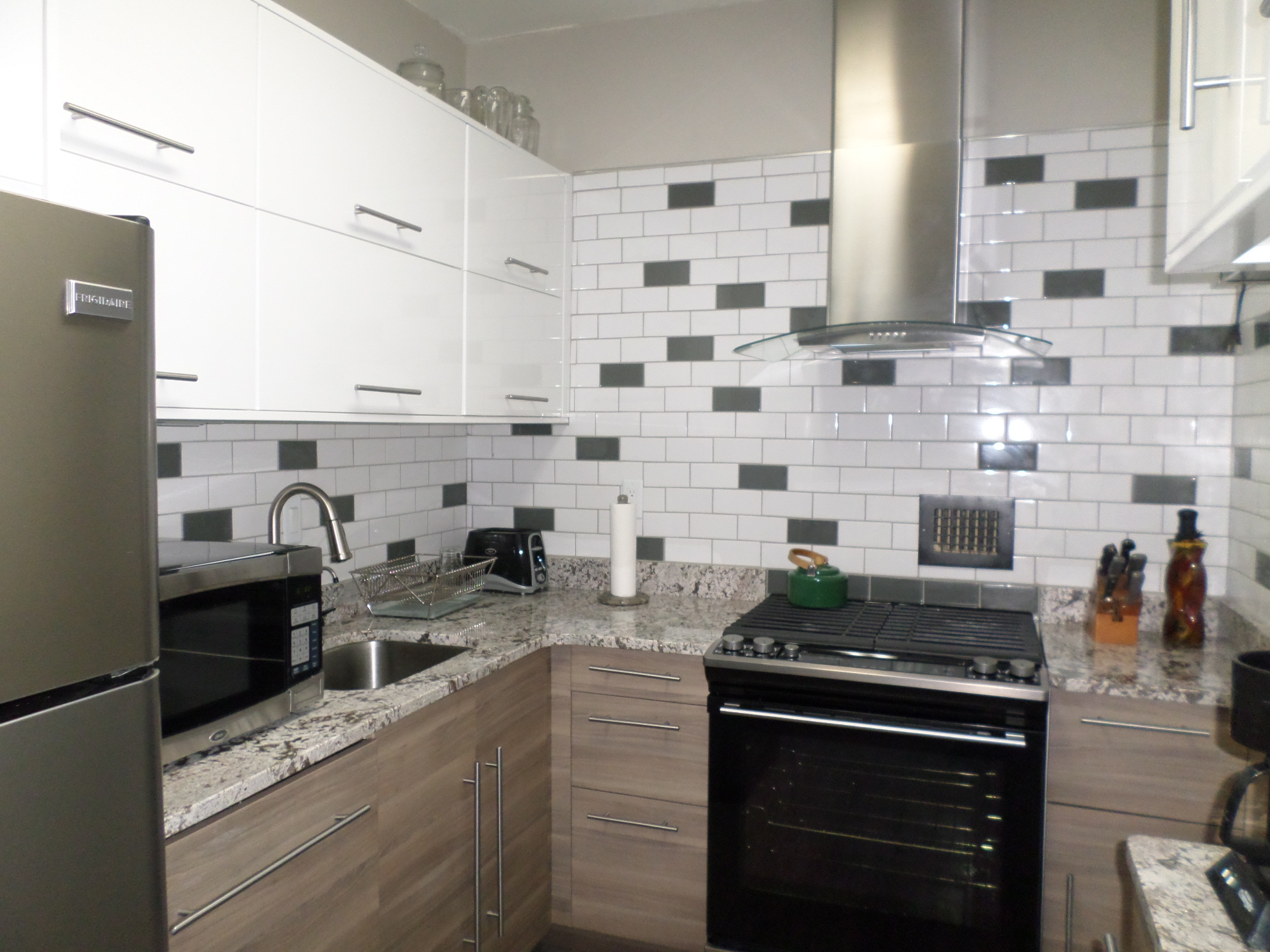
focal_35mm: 25
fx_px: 917
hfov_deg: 69.4
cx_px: 635
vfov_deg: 54.9
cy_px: 476
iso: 200
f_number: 2.5
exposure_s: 1/30
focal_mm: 4.5
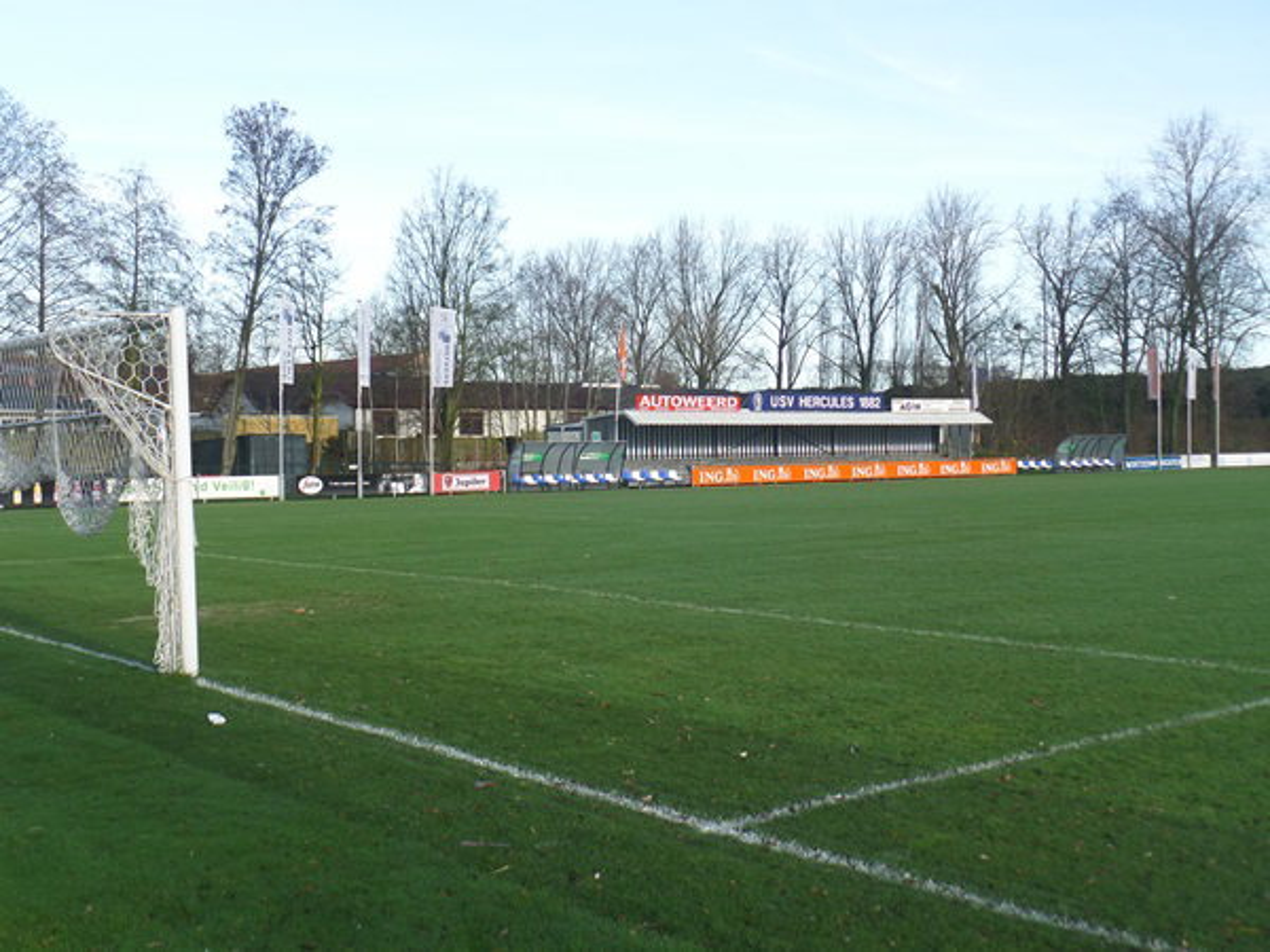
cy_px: 476
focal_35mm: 42
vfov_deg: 34.3
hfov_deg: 44.8
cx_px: 635
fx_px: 1541
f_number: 3.2
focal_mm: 7.5
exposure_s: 1/350
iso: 100
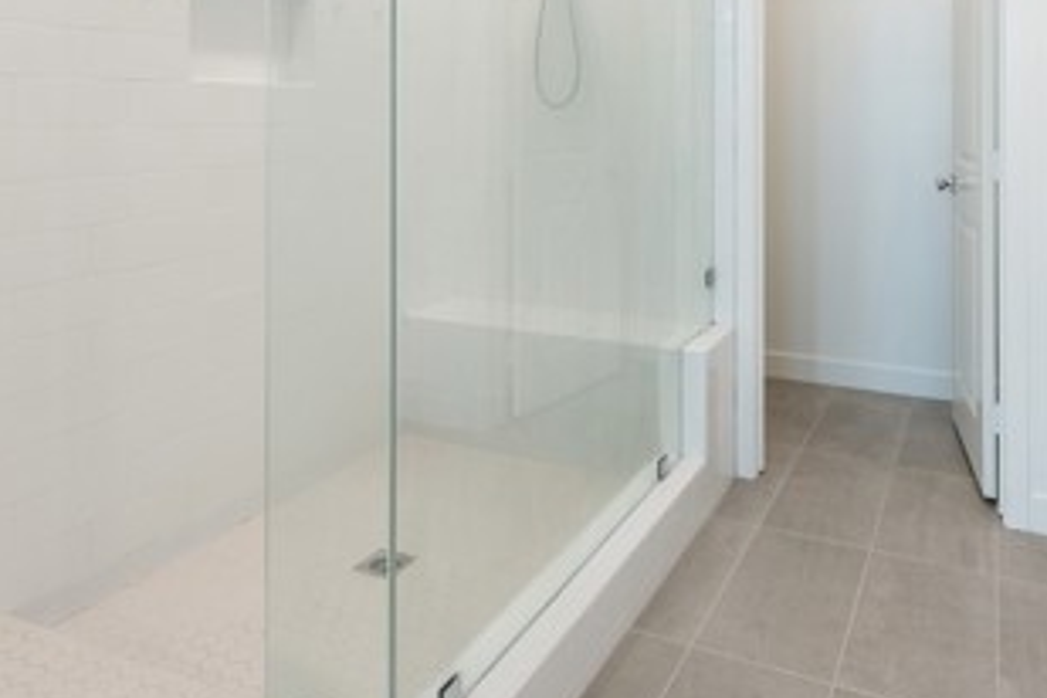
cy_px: 137
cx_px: 586
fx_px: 843
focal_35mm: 29
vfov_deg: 42.9
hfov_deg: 63.5
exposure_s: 1/100
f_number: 5
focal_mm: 14
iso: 400
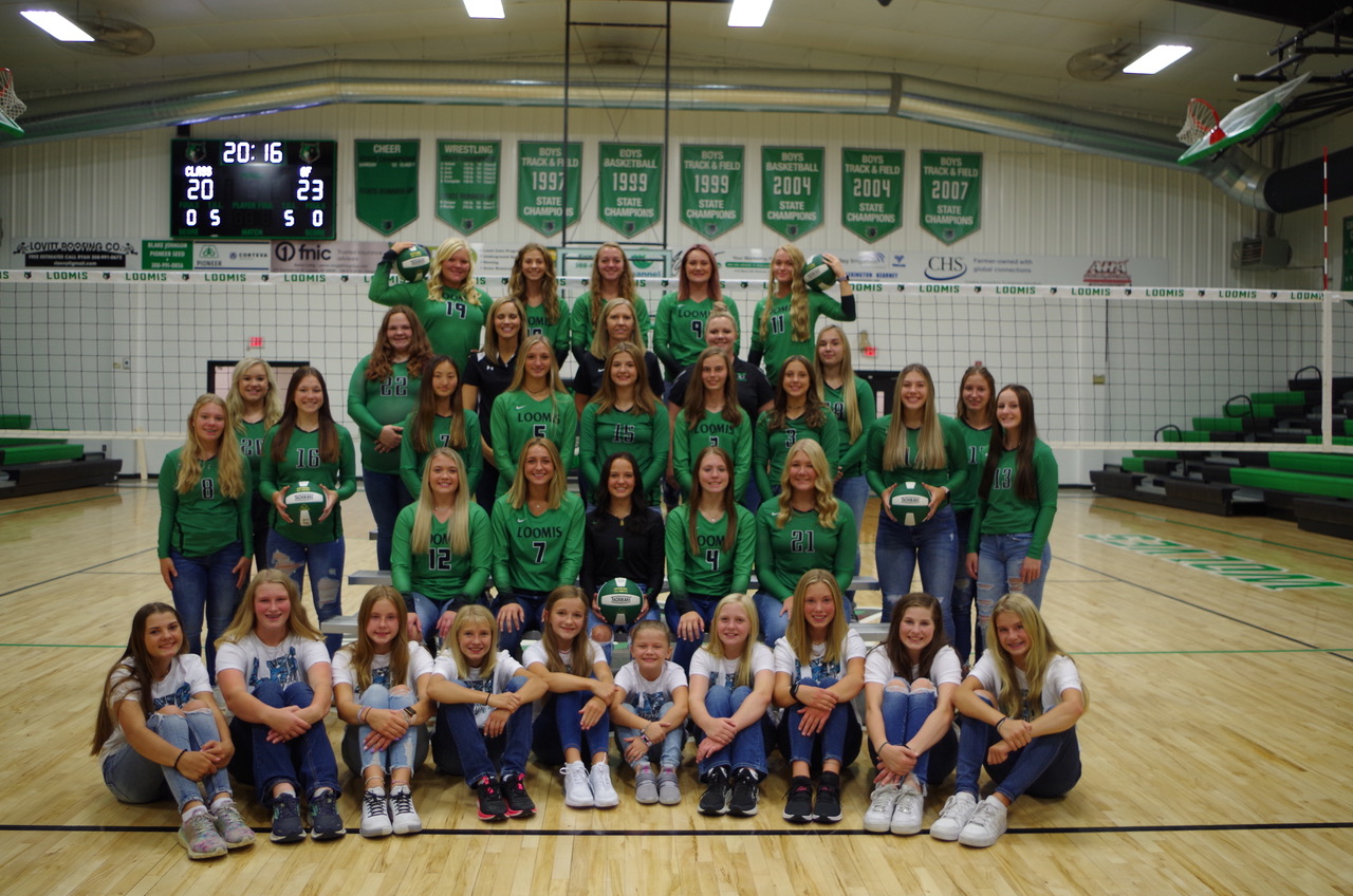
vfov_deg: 42.2
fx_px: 1163
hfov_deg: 60.4
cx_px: 676
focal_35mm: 31
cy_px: 448
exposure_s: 1/50
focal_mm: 21.25
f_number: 4
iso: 400
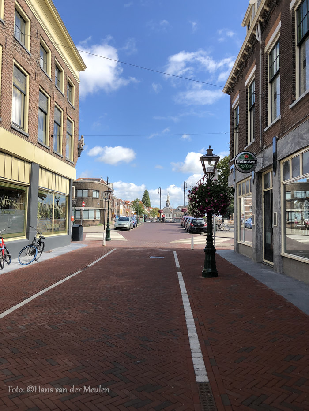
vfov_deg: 63.4
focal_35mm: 28
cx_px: 154
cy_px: 206
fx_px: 333
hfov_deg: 49.8
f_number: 1.8
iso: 20
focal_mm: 3.99
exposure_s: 1/1389
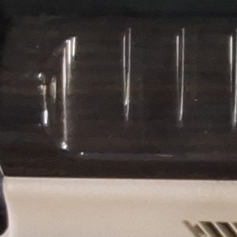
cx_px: 682
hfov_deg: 6.7
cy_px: 135
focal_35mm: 239
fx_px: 1851
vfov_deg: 7.3
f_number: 1.9
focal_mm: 2.91
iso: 74
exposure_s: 1/40
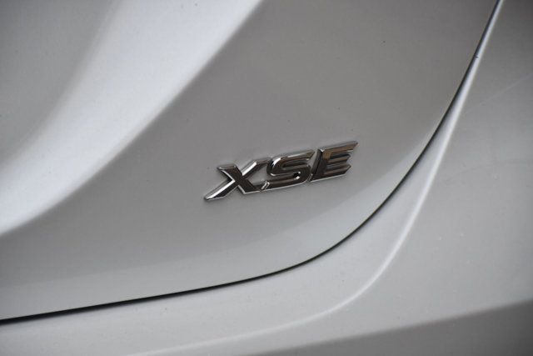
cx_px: 266
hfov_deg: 11.8
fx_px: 2577
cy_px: 178
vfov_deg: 7.9
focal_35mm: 174
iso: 640
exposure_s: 1/250
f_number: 4.8
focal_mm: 116
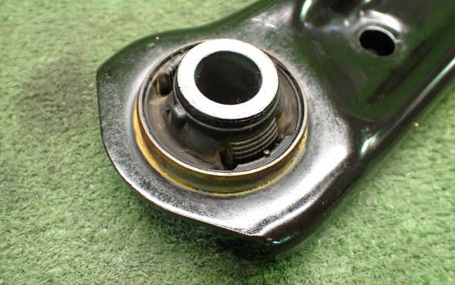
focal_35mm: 32
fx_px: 397
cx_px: 227
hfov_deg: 59.6
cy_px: 134
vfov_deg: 39.4
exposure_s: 1/50
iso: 800
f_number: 2.3
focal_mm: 5.4
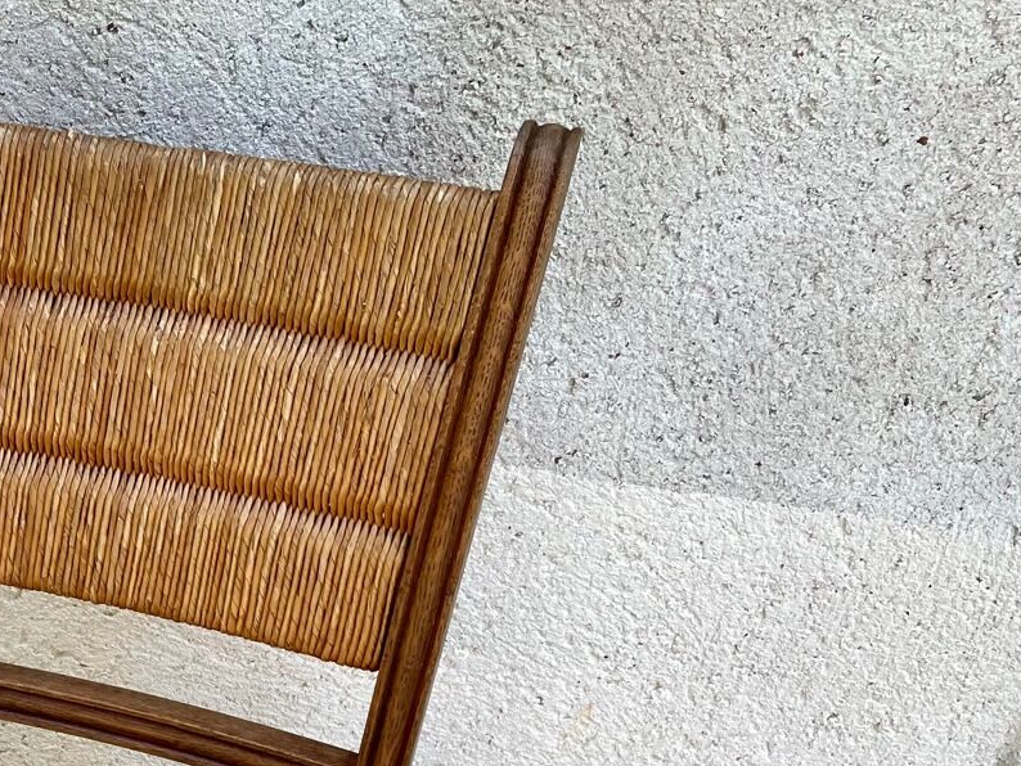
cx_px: -258
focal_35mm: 66
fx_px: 1947
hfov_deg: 25.7
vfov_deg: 21.0
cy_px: 879
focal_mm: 4.2
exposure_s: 1/228
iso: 32
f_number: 1.6
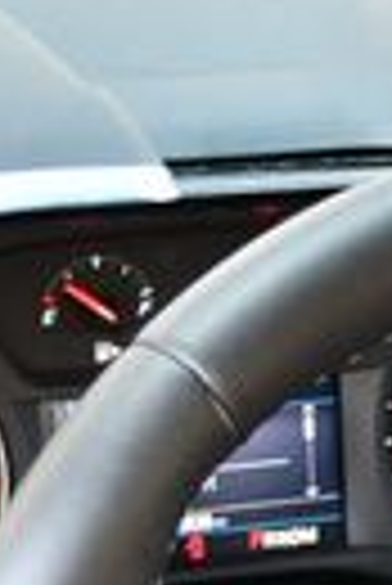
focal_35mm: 217
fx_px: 3535
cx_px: 825
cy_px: 936
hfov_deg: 6.2
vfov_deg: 9.2
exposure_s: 1/125
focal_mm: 22
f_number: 3.8
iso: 1000
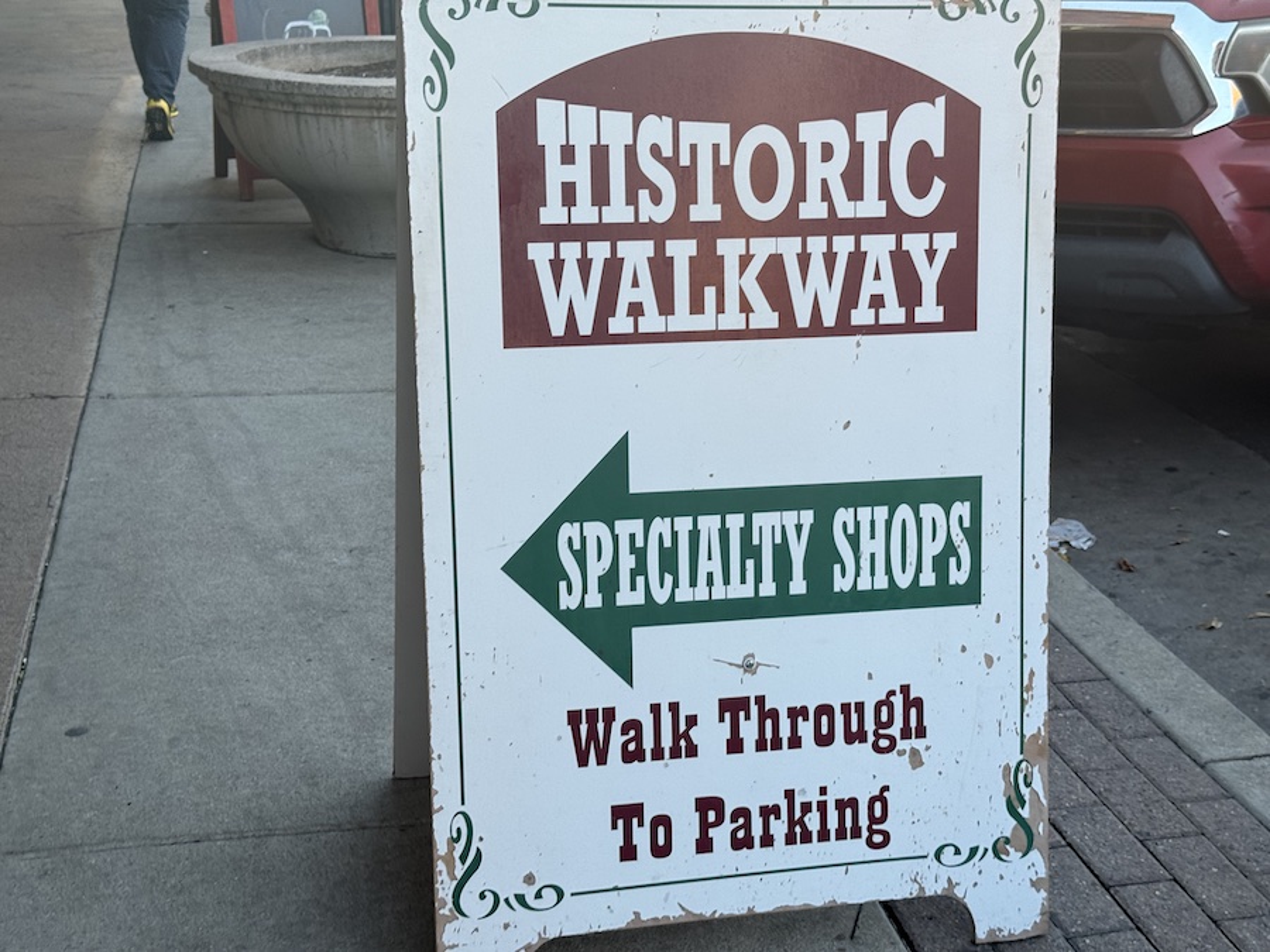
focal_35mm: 48
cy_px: 476
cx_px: 635
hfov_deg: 39.7
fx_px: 1761
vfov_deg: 30.3
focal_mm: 6.76
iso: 50
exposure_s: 1/122
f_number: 1.78
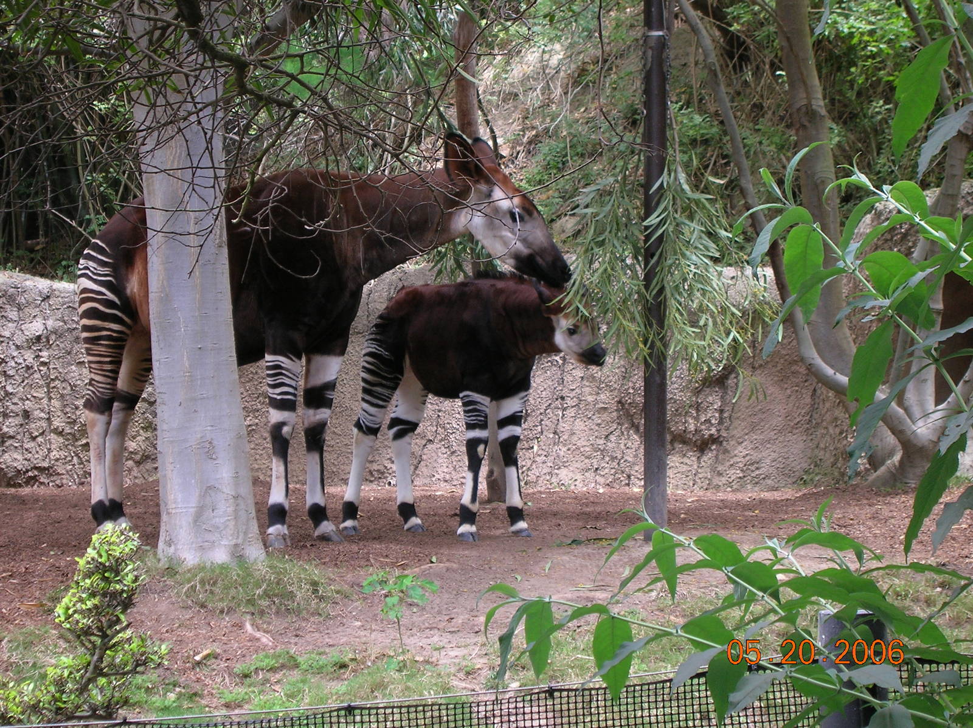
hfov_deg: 19.3
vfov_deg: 14.5
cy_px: 364
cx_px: 486
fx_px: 2864
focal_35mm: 102
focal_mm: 17.1
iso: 56
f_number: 4.9
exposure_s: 1/30
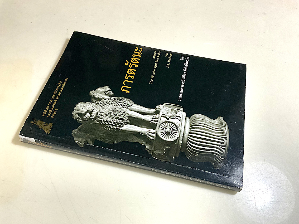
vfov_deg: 48.2
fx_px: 250
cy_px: 112
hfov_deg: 61.7
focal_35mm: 29
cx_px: 150
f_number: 1.8
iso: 100
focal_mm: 3
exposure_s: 1/60
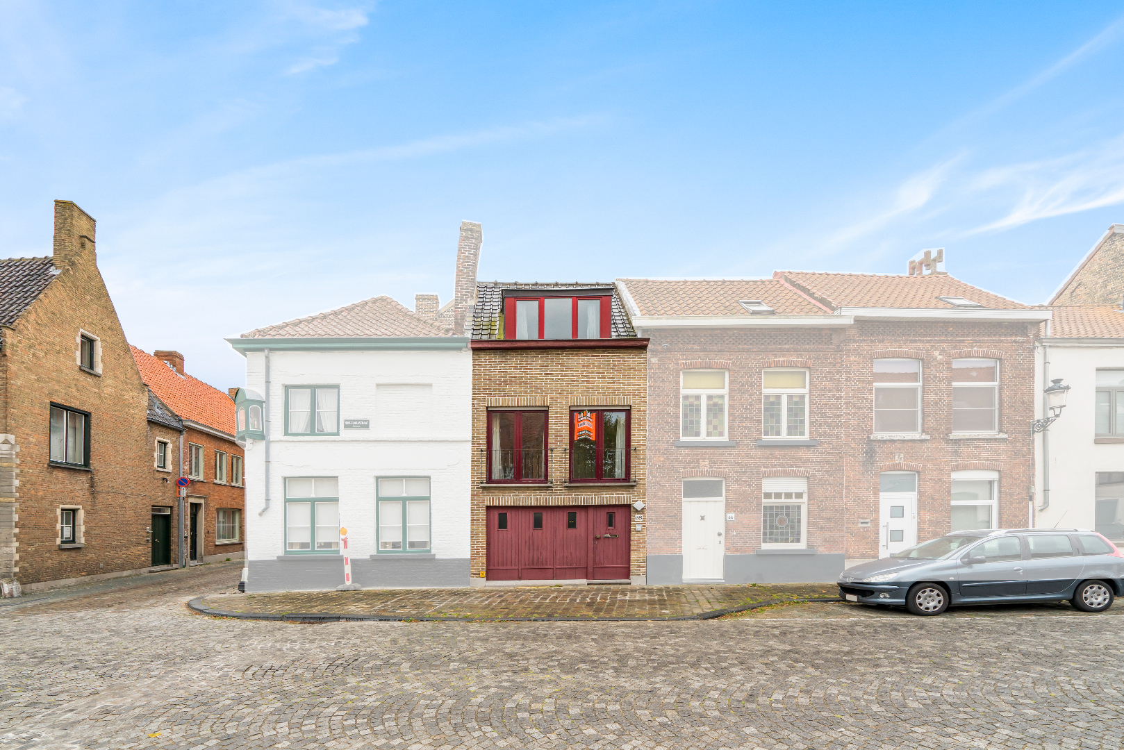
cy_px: 375
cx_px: 562
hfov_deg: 96.7
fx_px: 500
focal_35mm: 16
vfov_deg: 73.8
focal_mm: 16
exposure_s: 1/200
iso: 500
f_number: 10
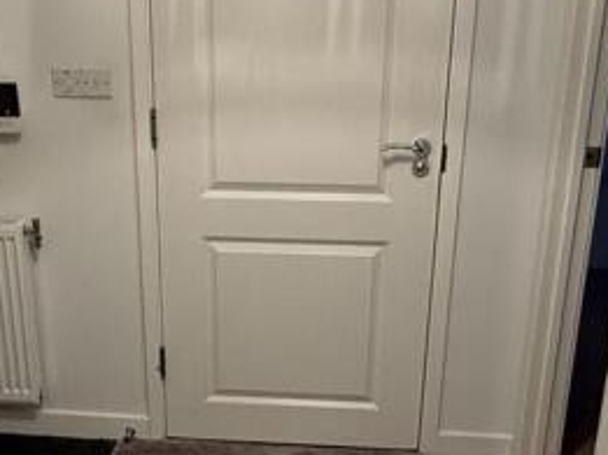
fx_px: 965
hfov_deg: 34.9
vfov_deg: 25.9
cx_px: 245
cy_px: 380
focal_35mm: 55
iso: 400
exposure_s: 1/50
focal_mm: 2.22
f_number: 2.2
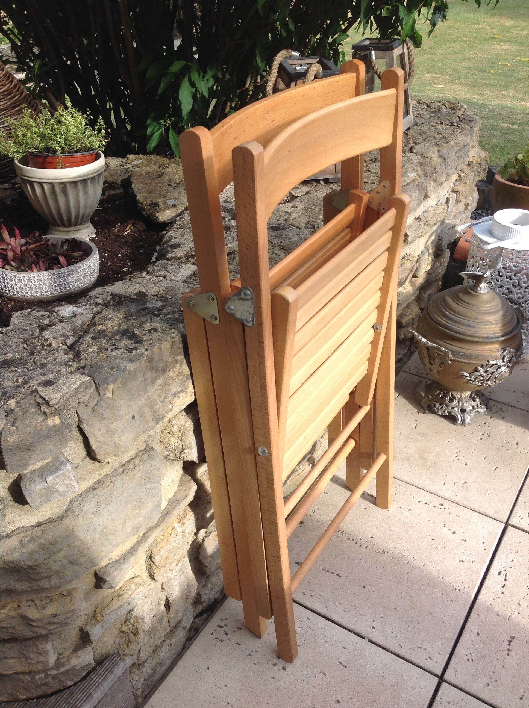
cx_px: 264
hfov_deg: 40.6
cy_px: 354
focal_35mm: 35
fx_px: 715
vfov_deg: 52.7
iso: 50
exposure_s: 1/496
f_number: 2.4
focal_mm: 4.28
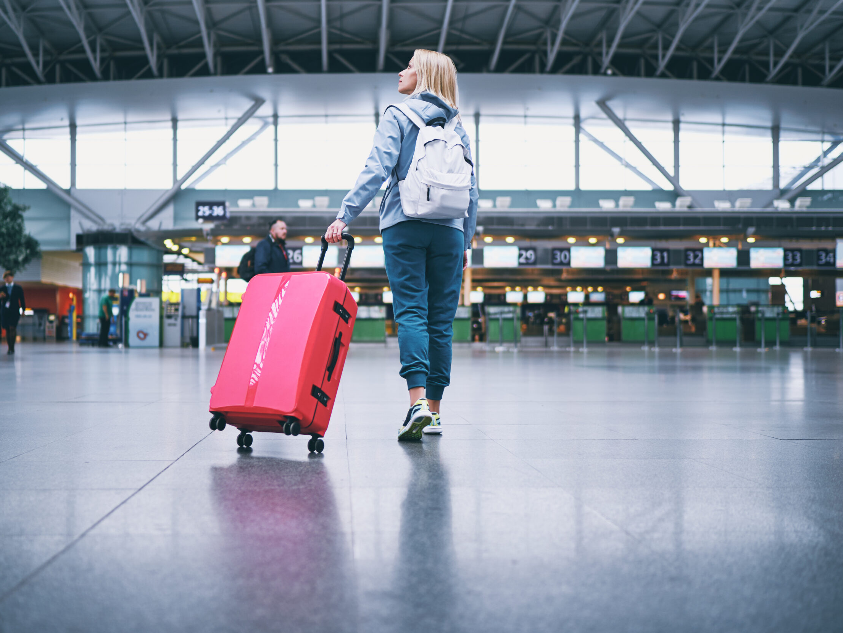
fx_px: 950
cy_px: 313
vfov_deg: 36.8
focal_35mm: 39
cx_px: 363
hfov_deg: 47.7
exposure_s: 1/125
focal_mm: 35
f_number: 1.4
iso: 200
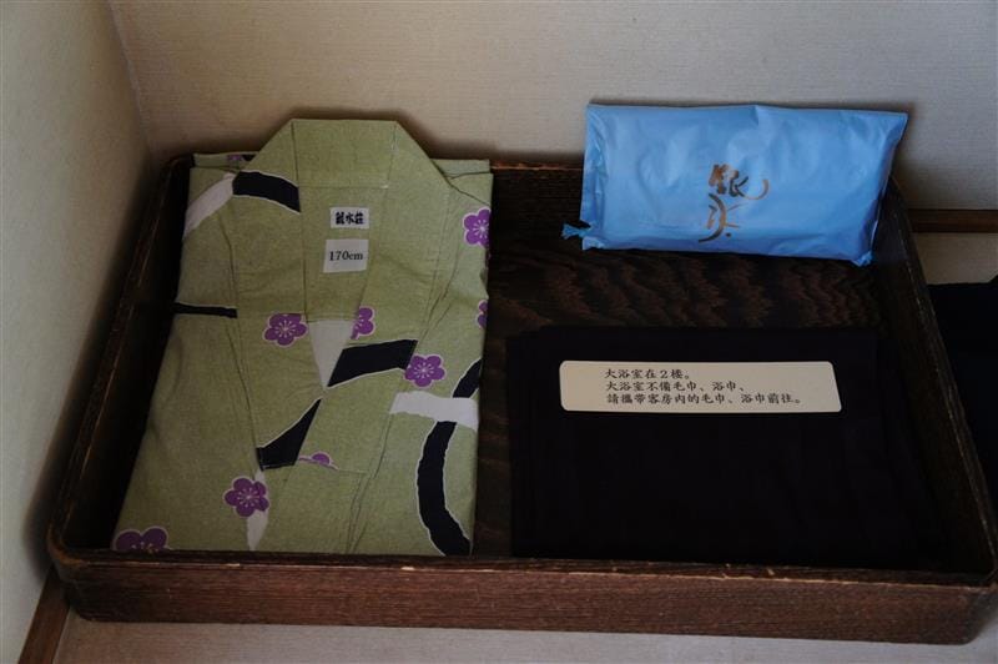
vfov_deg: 31.1
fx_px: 1191
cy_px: 332
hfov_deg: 45.5
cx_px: 499
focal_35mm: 43
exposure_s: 1/15
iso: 1600
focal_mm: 29
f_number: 4
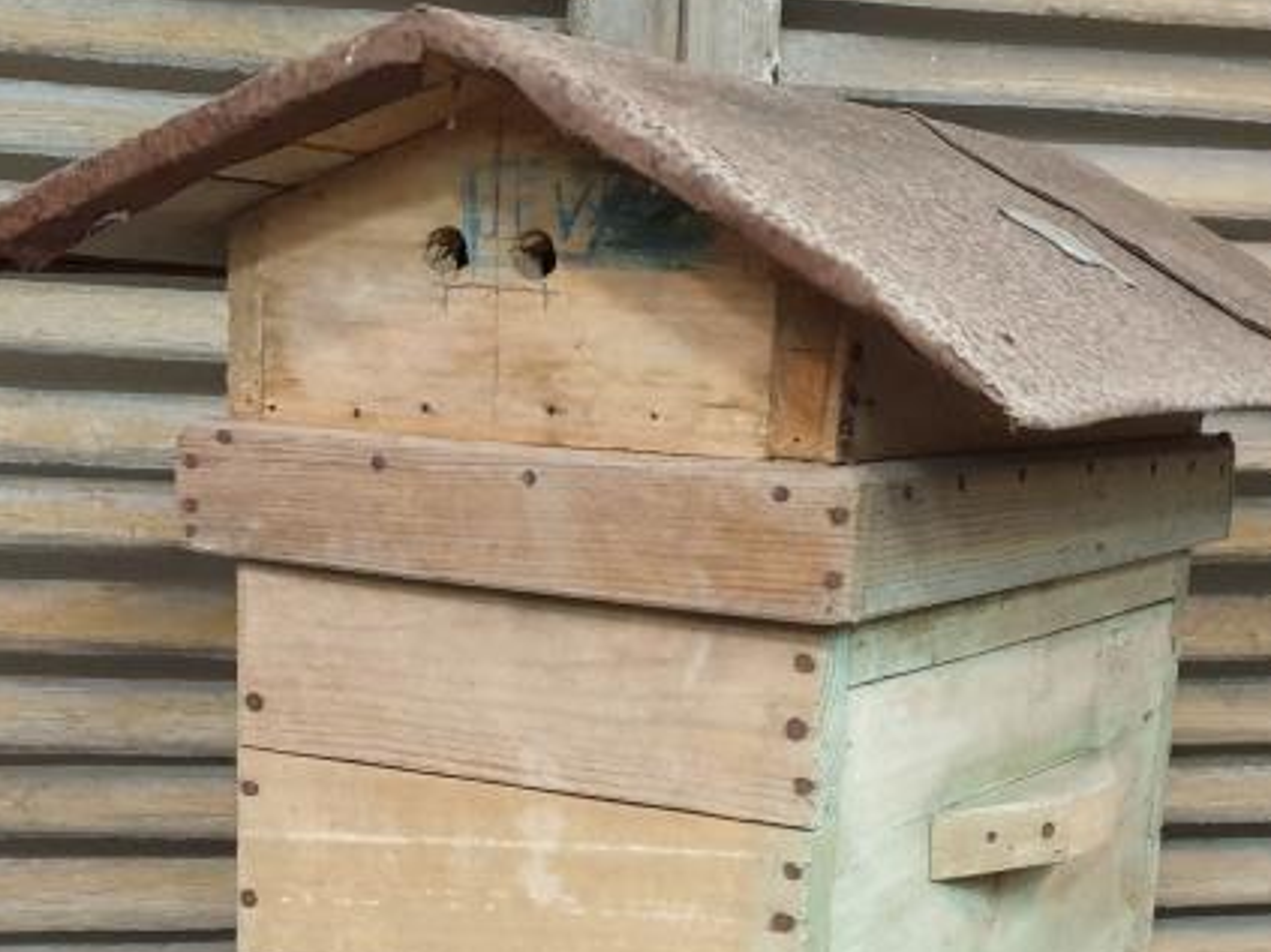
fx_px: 2313
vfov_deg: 22.6
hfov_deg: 30.6
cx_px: 499
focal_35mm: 63
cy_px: 874
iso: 320
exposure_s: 1/33
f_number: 1.5
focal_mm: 4.3
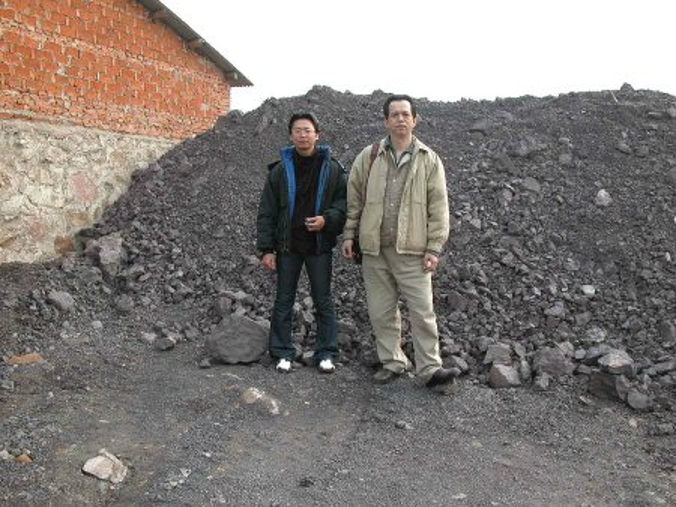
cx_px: 338
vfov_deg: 41.8
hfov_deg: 53.9
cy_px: 254
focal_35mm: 34
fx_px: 664
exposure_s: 1/173
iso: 100
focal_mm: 8.9
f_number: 4.5
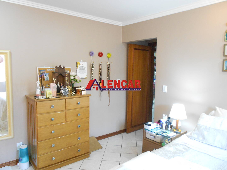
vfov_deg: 53.1
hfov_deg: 67.3
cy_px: 85
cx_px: 114
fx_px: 170
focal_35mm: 26
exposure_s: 1/15
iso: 400
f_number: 3.2
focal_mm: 4.6
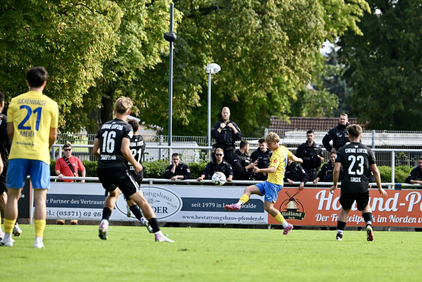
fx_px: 2696
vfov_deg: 6.0
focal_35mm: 230
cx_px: 211
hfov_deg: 9.0
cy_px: 141
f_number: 5.3
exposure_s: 1/1600
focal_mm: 230
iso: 1000
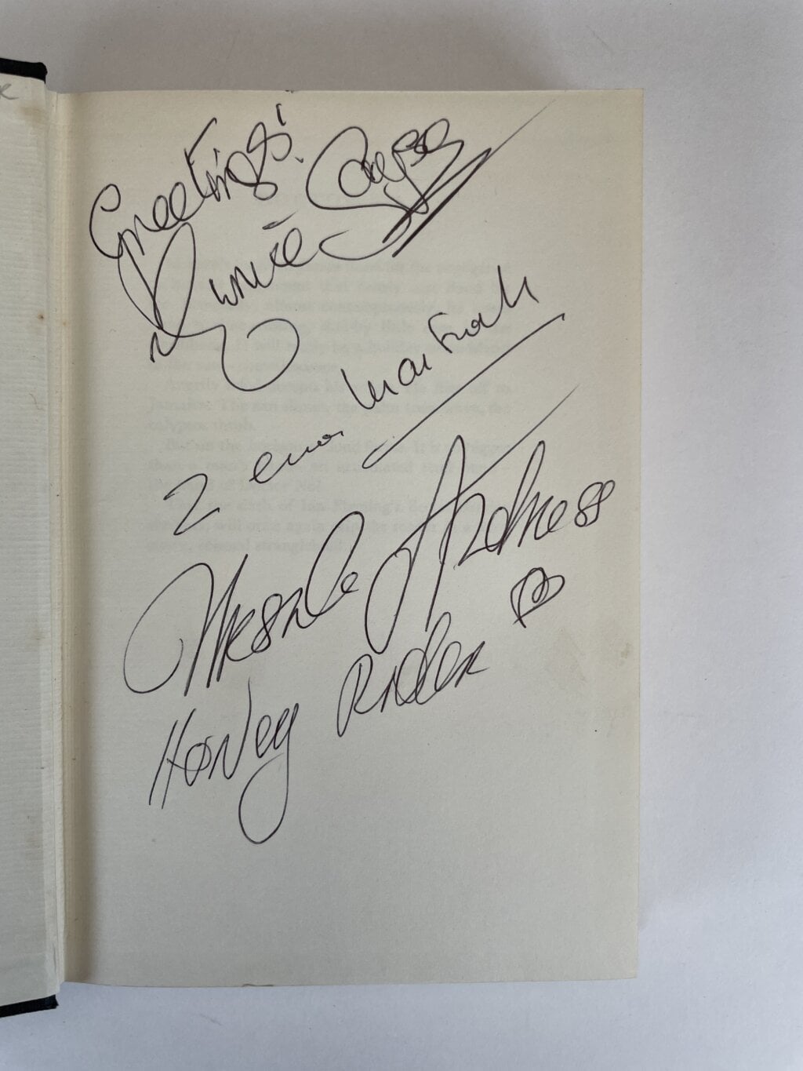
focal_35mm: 26
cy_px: 536
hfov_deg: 53.1
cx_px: 402
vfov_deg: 67.3
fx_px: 804
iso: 32
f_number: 1.6
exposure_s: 1/326
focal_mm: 4.2
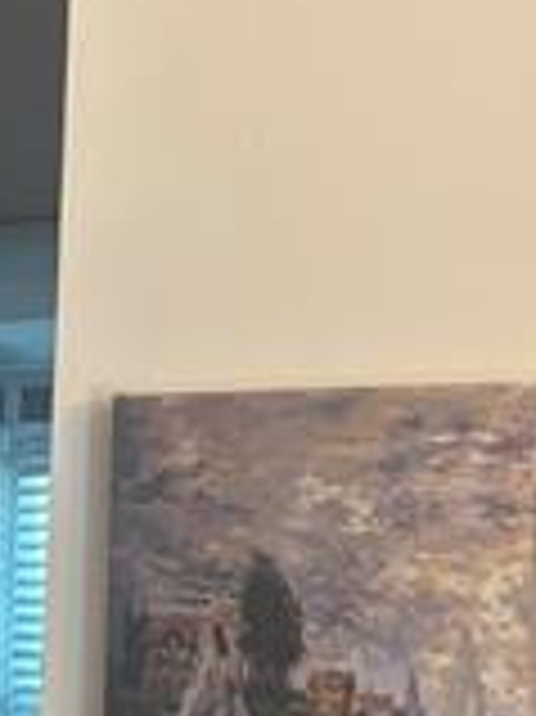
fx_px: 2026
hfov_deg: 14.1
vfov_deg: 19.4
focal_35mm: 98
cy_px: 743
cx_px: -266
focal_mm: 5.96
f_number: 1.6
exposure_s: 1/60
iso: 250
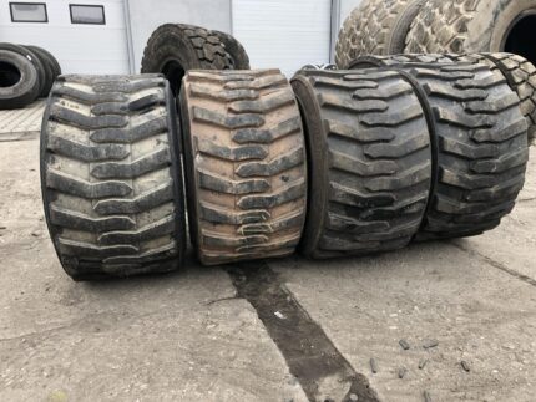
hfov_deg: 63.4
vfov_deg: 49.8
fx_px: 434
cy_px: 201
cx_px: 268
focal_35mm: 28
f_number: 1.8
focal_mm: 3.99
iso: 32
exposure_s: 1/120
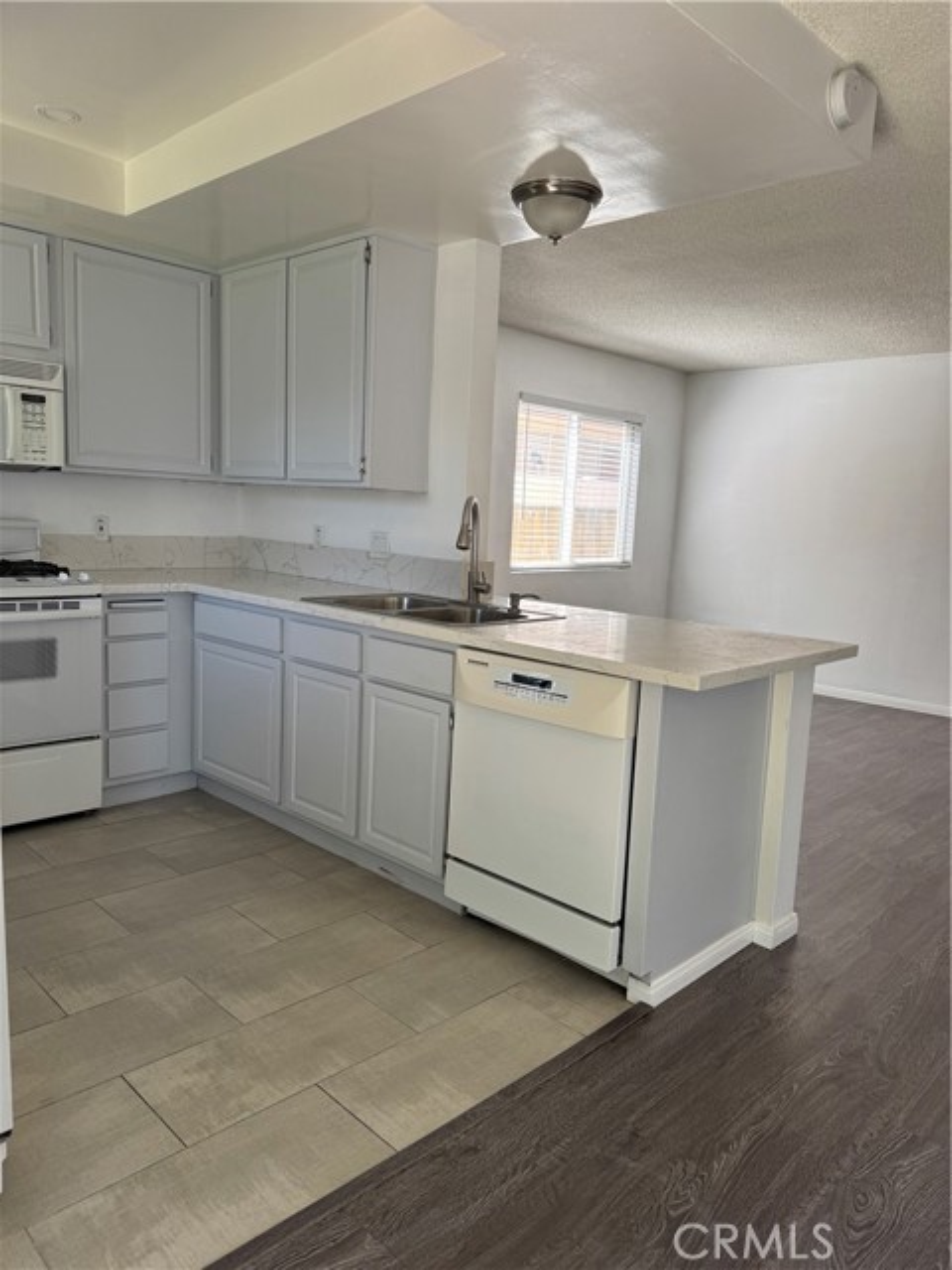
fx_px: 880
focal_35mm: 24
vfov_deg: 71.6
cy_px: 635
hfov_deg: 56.8
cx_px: 476
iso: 100
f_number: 1.78
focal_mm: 6.76
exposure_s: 1/160
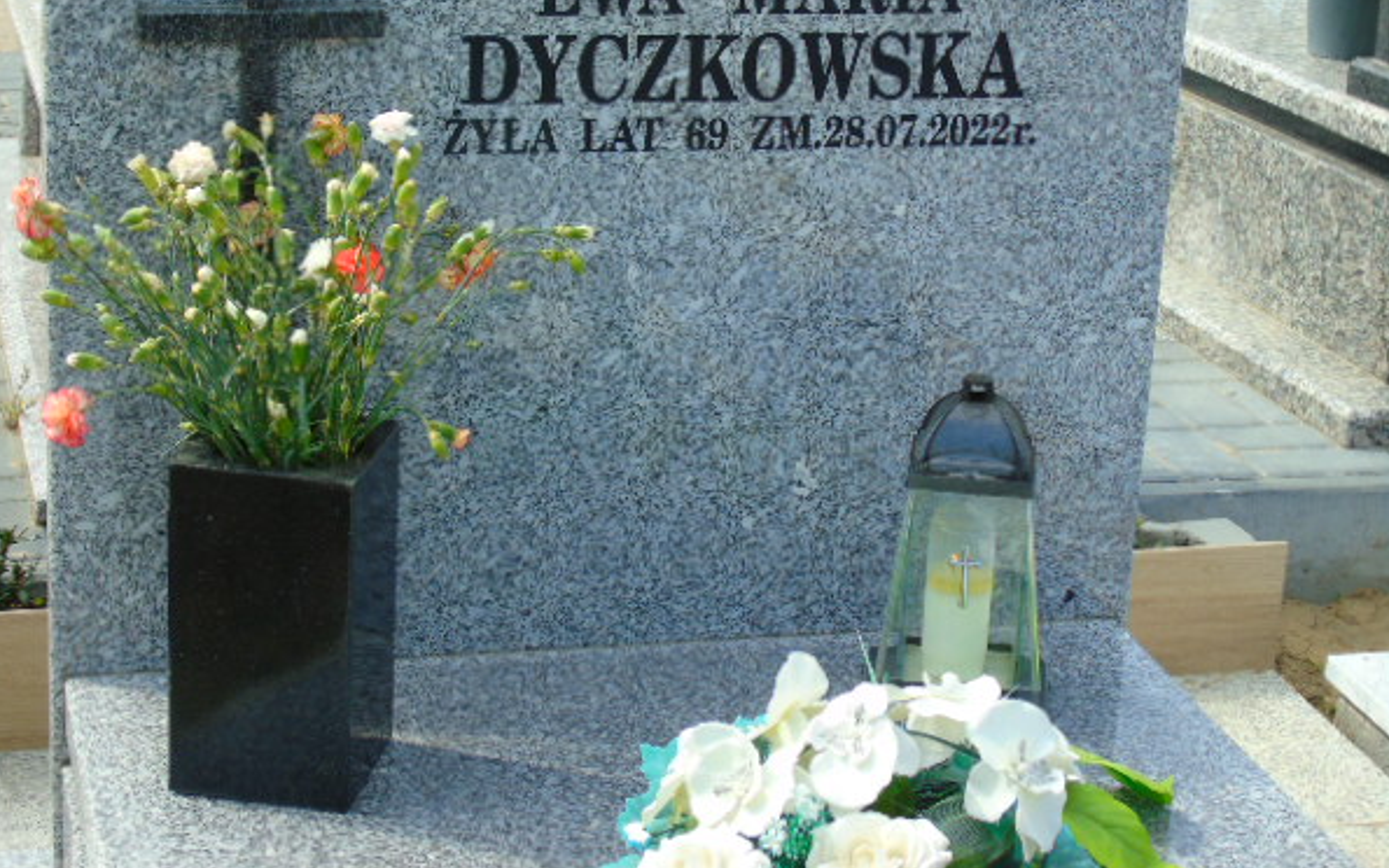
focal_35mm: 81
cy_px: 327
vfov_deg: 16.1
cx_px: 647
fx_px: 3067
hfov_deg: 25.5
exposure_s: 1/320
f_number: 4.7
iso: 80
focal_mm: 13
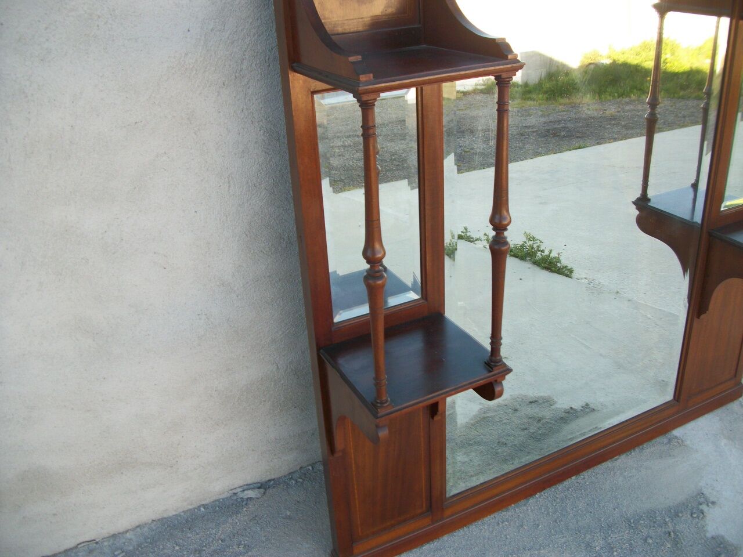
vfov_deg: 44.2
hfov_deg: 56.8
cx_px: 372
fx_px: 687
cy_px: 278
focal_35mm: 32
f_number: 2.9
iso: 80
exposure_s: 1/160
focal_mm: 5.7
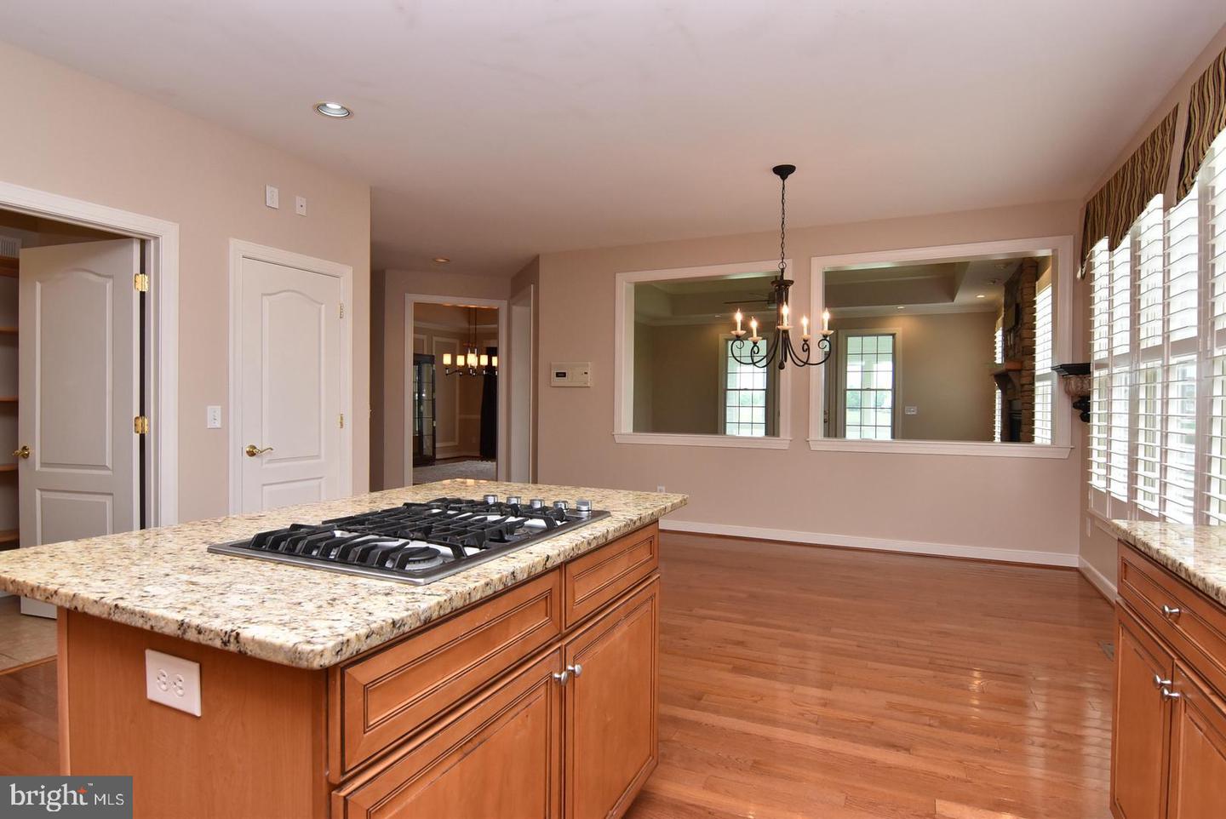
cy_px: 410
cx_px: 613
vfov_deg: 67.5
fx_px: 613
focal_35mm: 18
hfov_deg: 90.0
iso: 800
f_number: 8
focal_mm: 12
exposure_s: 1/100
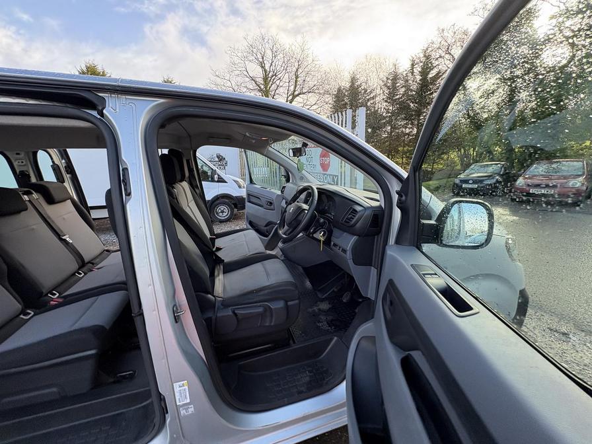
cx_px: 296
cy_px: 222
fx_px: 239
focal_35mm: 14
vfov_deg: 85.7
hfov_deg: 102.1
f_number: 2.2
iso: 64
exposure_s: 1/138
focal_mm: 2.22
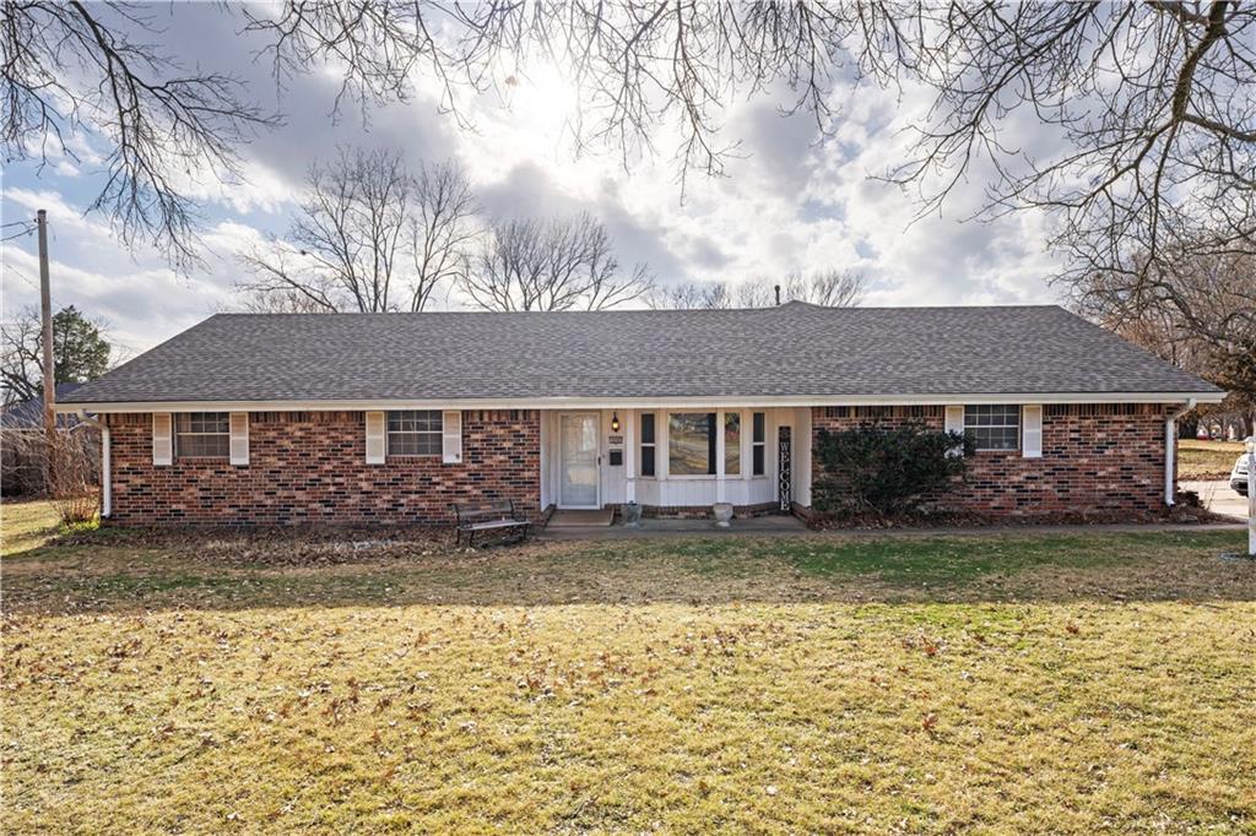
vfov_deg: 59.5
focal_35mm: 21
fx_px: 732
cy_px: 418
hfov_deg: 81.2
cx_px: 628
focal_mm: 21
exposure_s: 1/60
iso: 250
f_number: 9
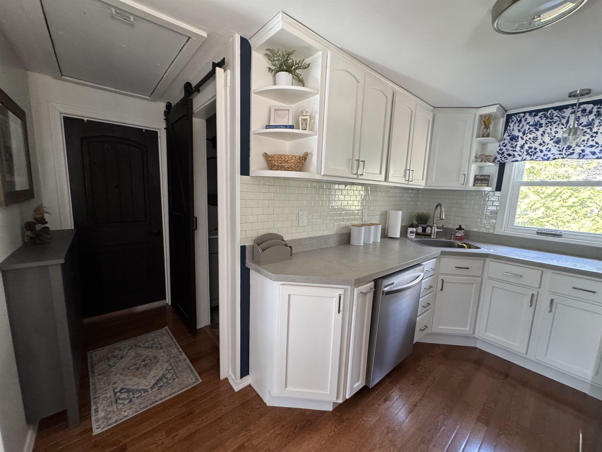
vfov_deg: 85.7
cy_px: 226
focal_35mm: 14
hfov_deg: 102.1
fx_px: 243
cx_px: 301
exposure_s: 1/60
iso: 320
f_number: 2.2
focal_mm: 2.22
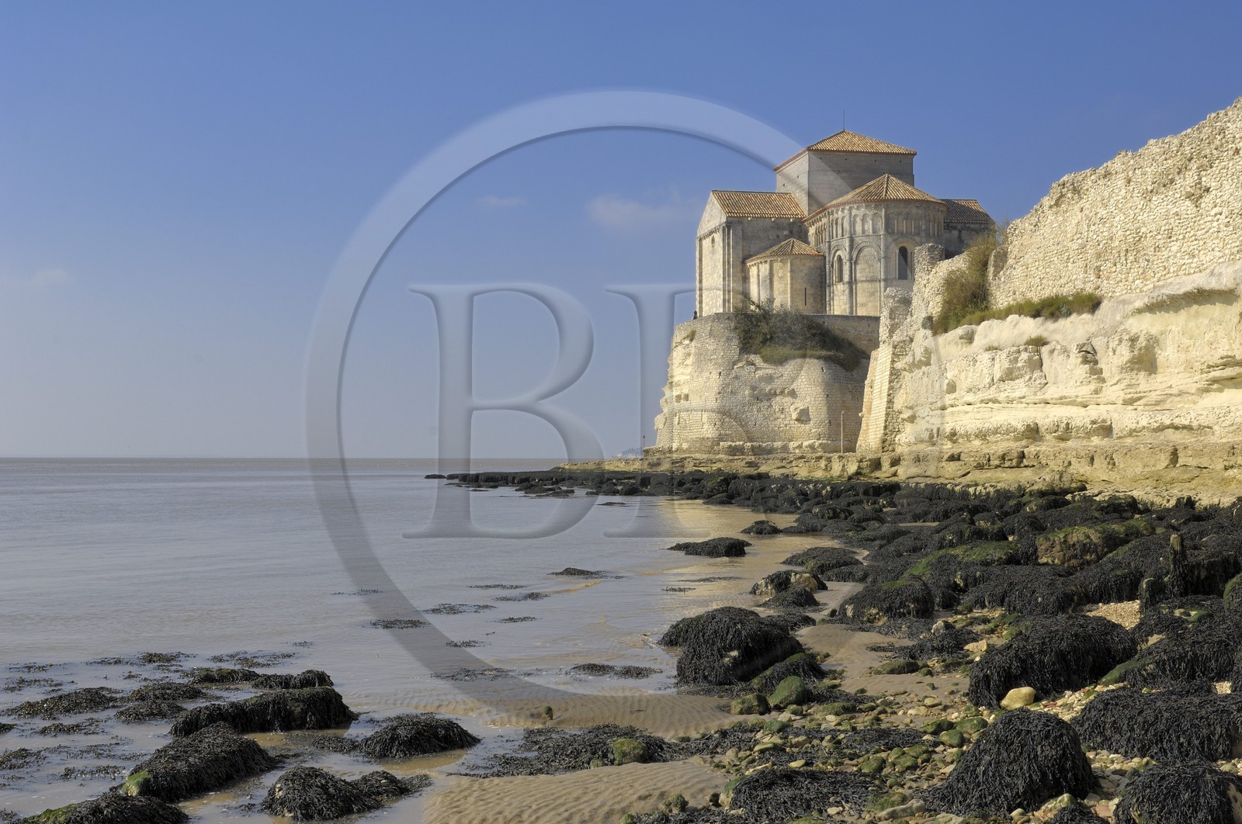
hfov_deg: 46.5
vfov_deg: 31.8
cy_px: 412
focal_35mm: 42
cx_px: 621
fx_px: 1447
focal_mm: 28
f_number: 11
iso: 100
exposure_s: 1/160
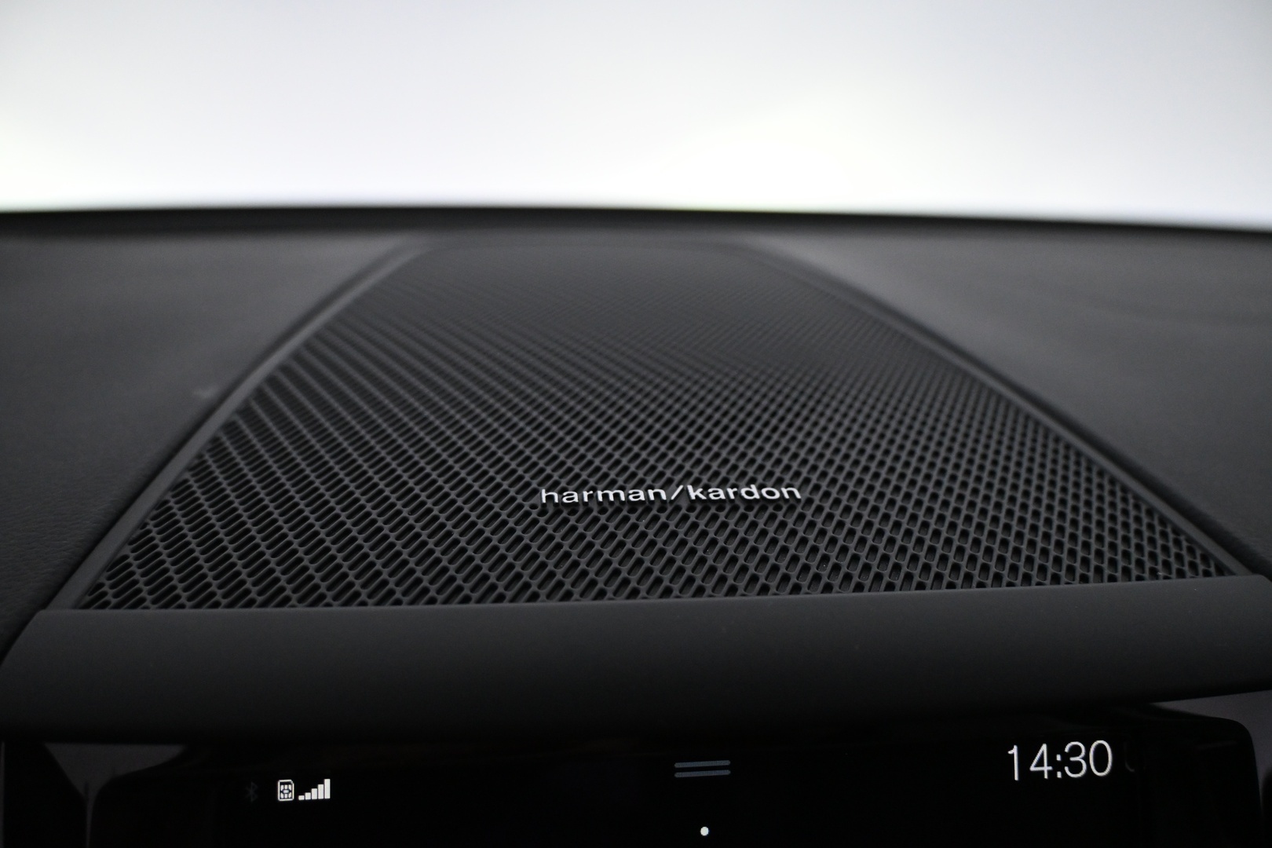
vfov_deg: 44.6
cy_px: 424
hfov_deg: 63.2
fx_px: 1033
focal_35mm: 29
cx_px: 636
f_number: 3.8
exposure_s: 1/125
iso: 2500
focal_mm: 19.5
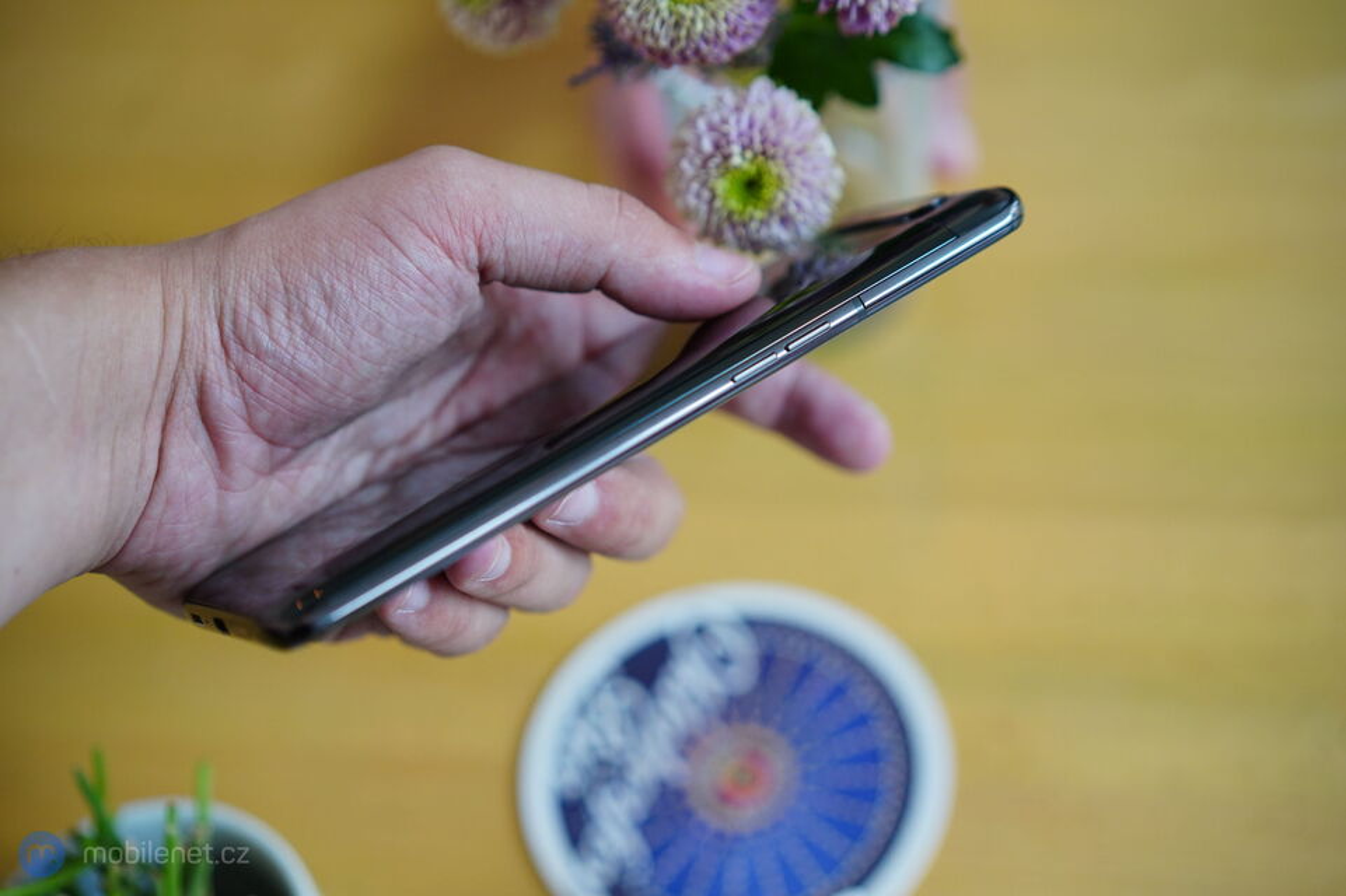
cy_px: 448
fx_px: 2056
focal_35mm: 55
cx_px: 673
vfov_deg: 24.6
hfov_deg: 36.3
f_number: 2.8
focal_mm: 55
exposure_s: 1/800
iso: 1000
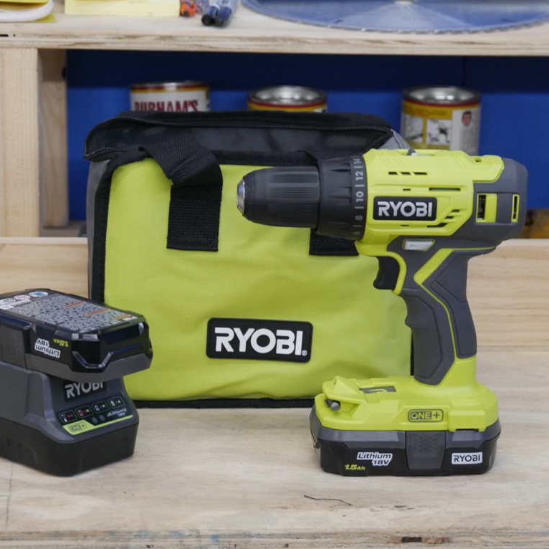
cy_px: 274
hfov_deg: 13.4
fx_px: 2333
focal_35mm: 130
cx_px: 242
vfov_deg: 13.4
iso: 2500
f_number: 5.1
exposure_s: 1/125
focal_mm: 55
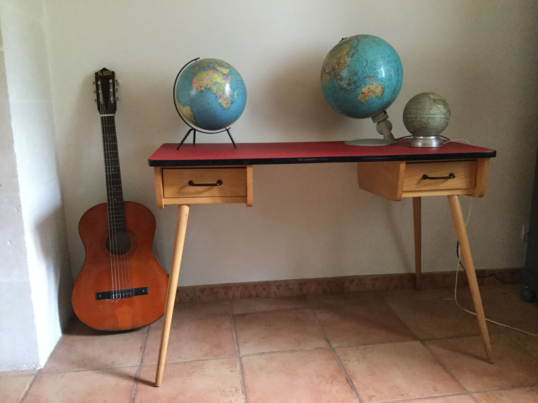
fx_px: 482
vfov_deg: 45.4
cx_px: 269
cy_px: 202
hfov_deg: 58.4
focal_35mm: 31
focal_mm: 3.3
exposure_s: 1/17
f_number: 2.4
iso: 320
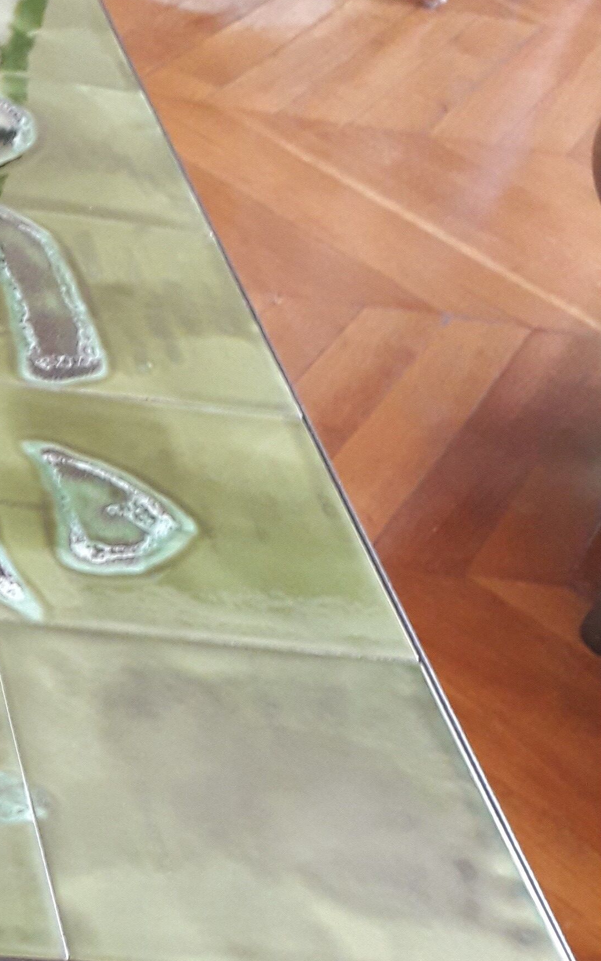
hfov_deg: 17.6
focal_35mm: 68
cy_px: 916
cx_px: -247
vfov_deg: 28.7
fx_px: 1782
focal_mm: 3.6
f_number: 1.9
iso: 160
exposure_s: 1/33
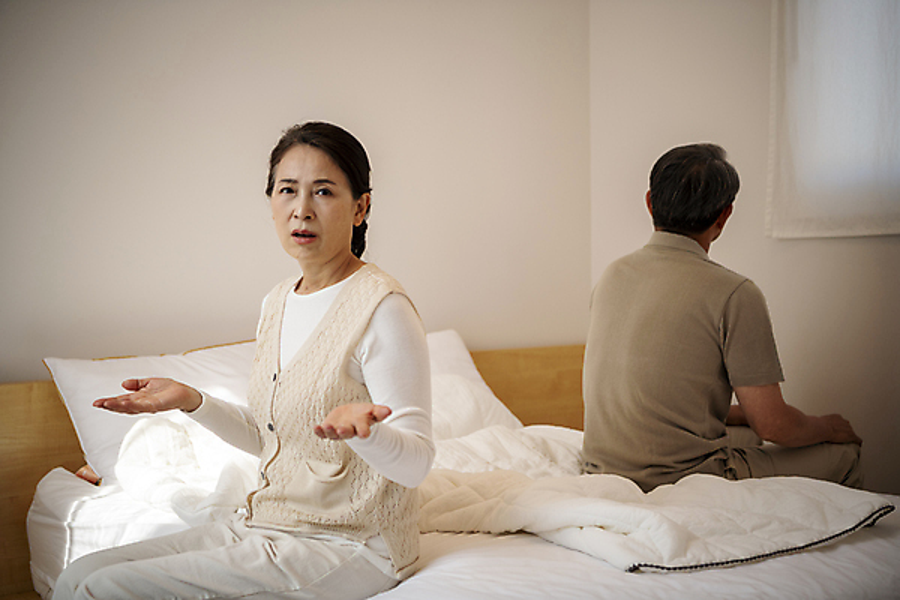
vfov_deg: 27.0
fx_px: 1250
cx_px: 450
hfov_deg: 39.6
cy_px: 300
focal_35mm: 50
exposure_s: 1/250
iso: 400
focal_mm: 50
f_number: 2.8
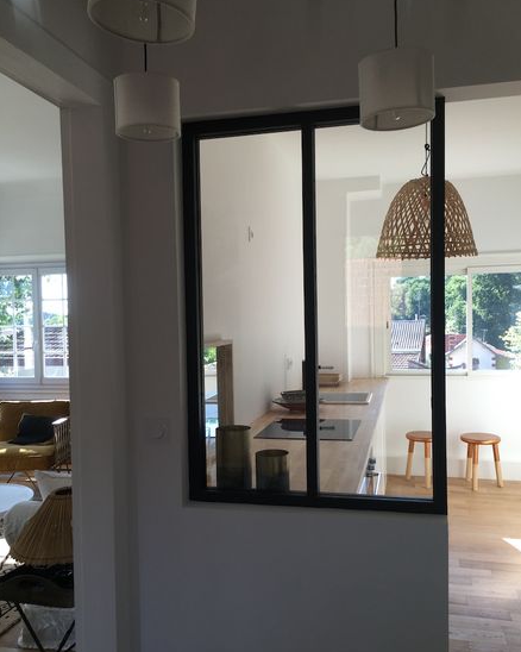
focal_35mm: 31
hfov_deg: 47.1
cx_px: 264
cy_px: 349
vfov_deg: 57.1
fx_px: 598
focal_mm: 4.15
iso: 25
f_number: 2.2
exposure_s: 1/110
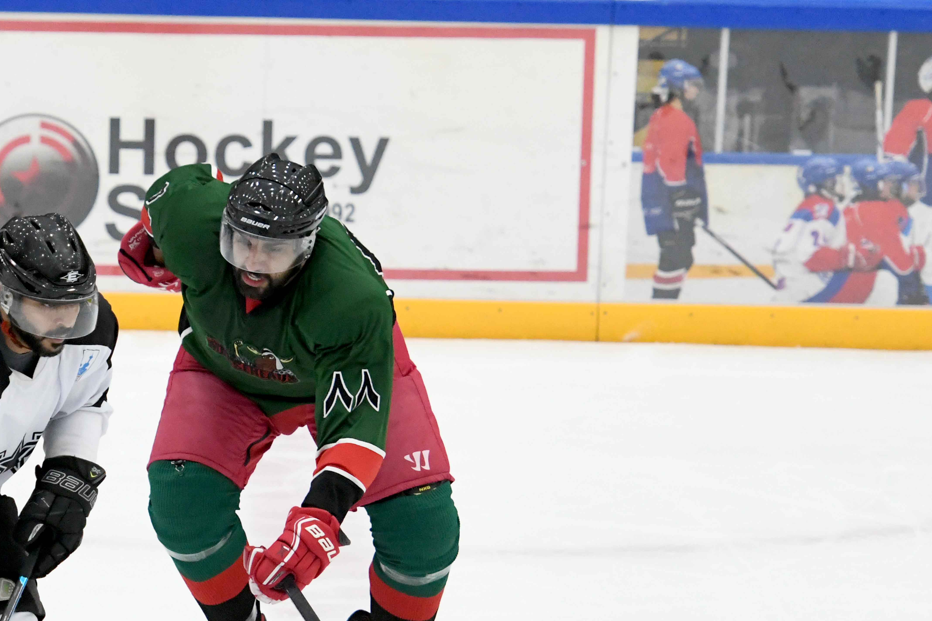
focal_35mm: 260
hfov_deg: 7.9
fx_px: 6731
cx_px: 133
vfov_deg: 5.3
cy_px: 548
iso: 4000
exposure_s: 1/5000
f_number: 2.8
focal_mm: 135
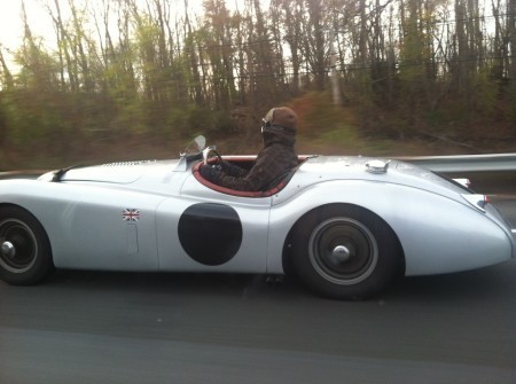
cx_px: 258
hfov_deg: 52.7
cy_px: 192
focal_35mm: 35
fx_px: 520
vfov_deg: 40.5
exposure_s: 1/60
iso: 100
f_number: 2.8
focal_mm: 3.85
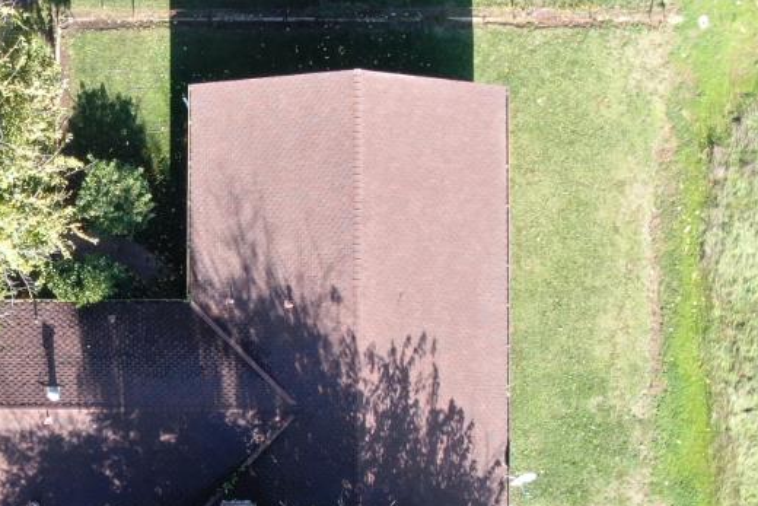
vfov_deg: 17.3
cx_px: 105
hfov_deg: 25.3
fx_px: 1643
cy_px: 422
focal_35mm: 78
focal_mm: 4.68
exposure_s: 1/200
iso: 100
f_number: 2.9
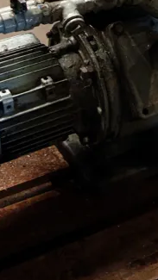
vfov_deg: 23.5
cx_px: 119
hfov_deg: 14.3
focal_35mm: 84
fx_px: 625
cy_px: -37
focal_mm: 10.4
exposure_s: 1/30
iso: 250
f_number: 1.8
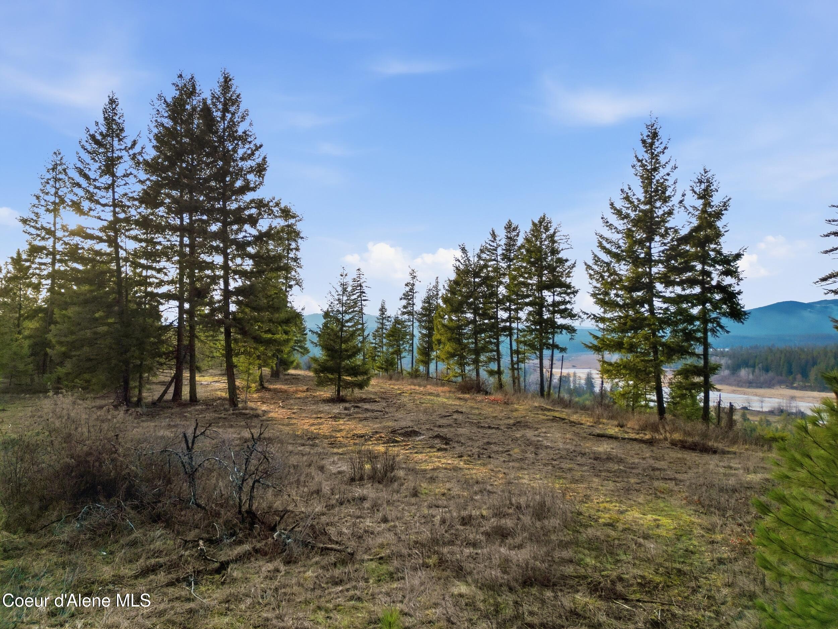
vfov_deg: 56.8
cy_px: 314
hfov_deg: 71.6
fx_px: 581
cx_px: 419
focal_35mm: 24
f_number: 1.7
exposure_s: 1/3200
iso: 100
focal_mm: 6.7
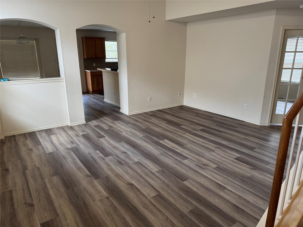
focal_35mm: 24
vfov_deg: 56.8
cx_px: 152
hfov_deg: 71.6
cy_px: 114
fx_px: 210
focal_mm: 6.76
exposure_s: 1/60
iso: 160
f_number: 1.78
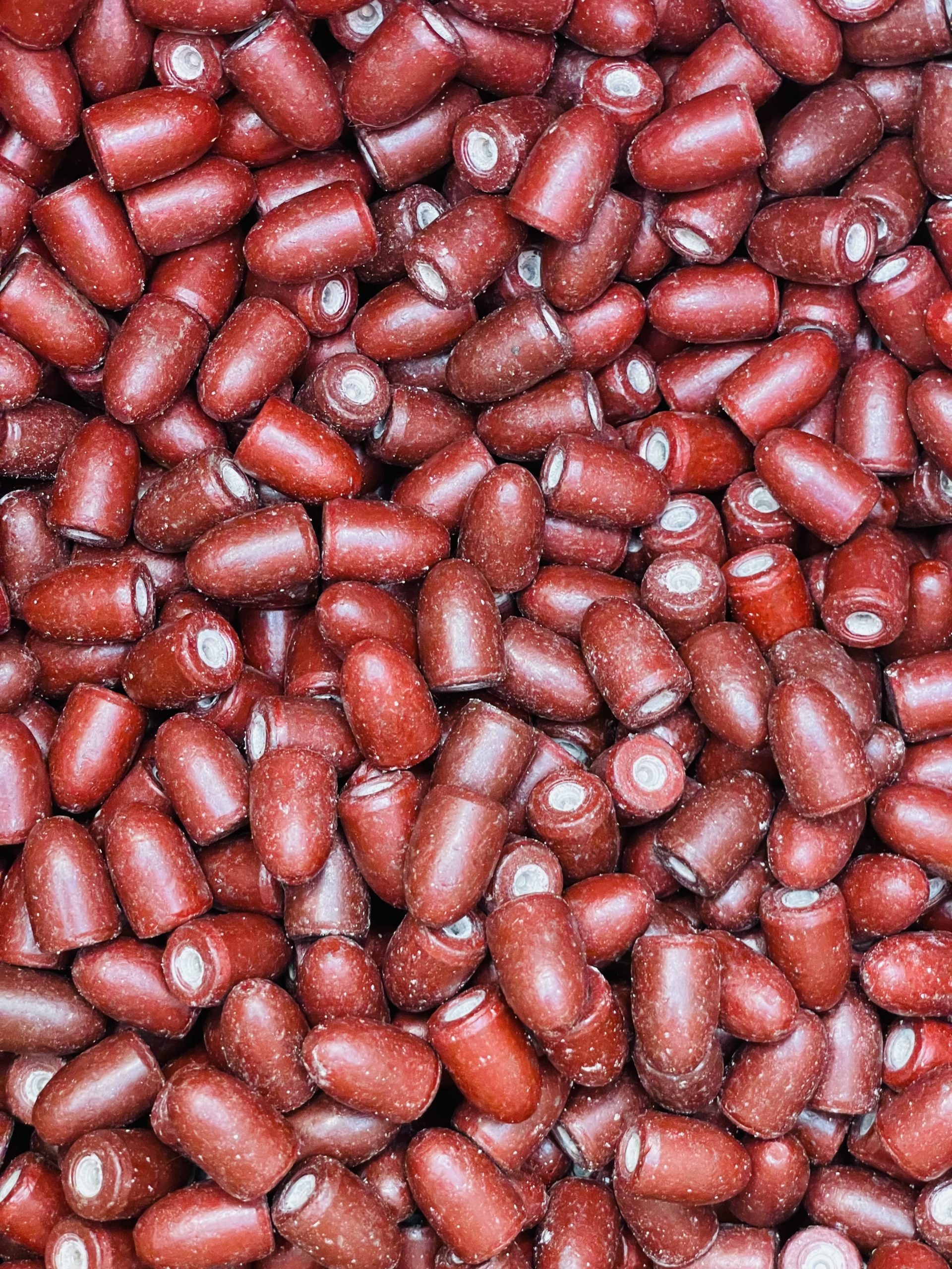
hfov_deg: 28.0
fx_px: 1907
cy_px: 634
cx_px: 476
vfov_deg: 36.8
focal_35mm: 52
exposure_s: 1/40
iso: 800
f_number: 2
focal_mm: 6
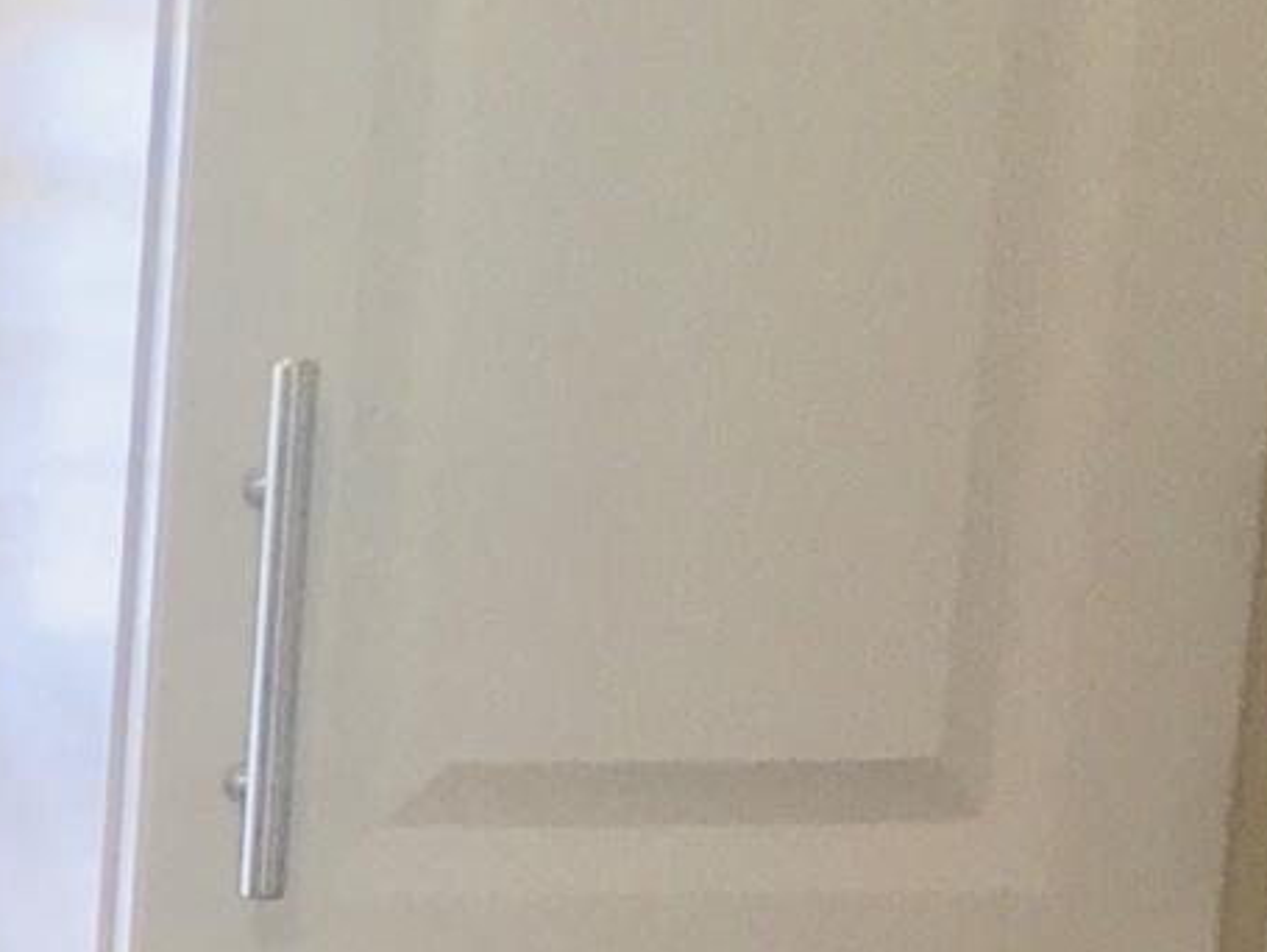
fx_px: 6996
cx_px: -1554
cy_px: 2708
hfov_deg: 9.4
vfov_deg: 7.1
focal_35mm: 191
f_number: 2.2
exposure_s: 1/60
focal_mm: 4.15
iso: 25
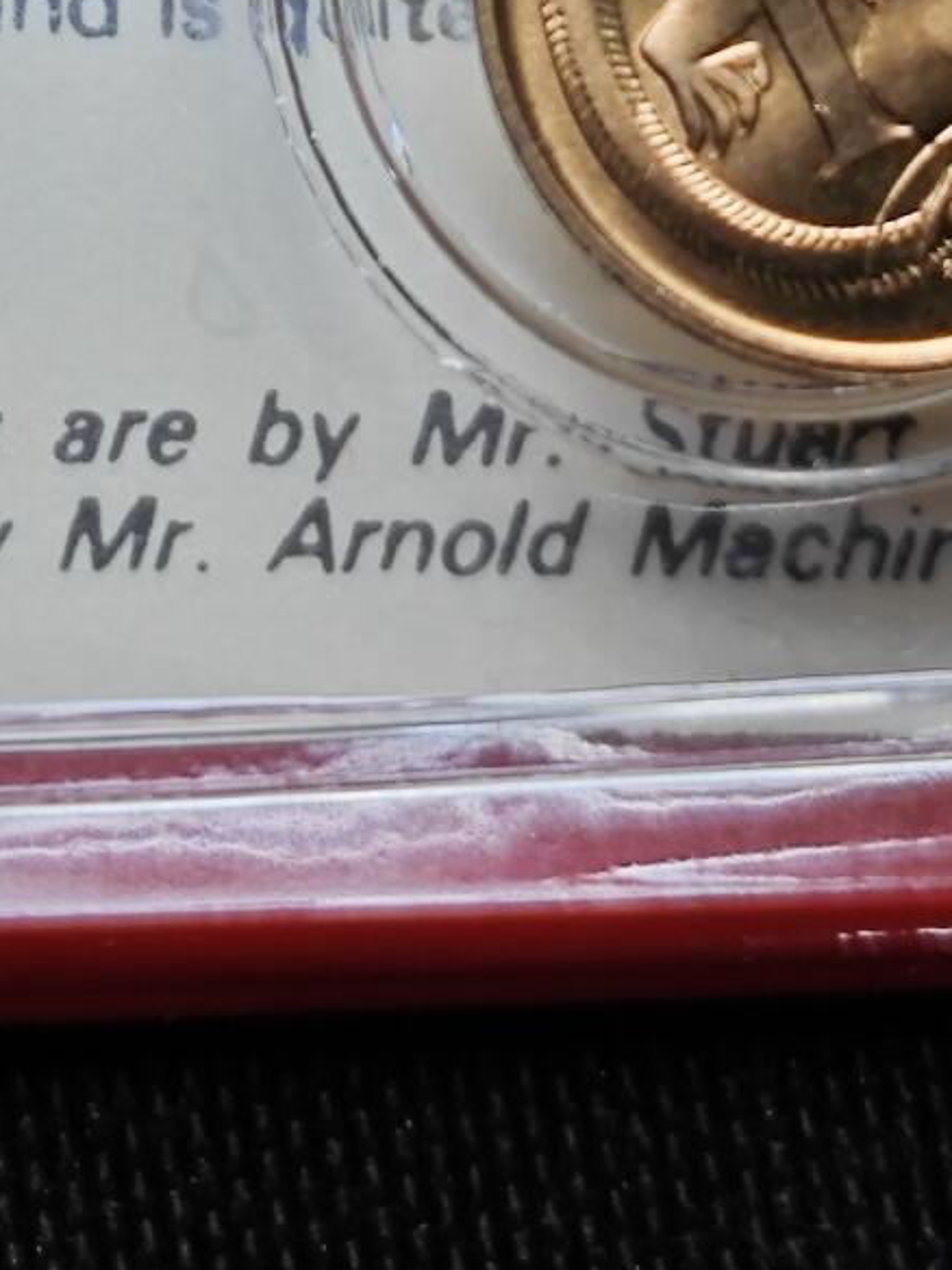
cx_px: 141
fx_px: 5537
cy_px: -559
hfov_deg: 9.8
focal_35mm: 151
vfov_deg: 12.5
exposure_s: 1/219
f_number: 1.6
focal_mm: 5.84
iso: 50
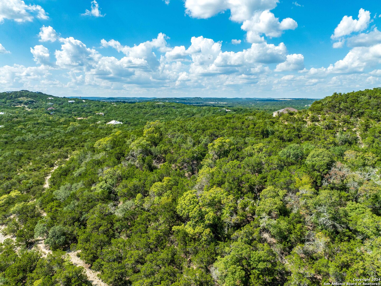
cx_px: 190
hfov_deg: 71.6
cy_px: 143
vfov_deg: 56.8
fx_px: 264
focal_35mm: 24
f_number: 2.8
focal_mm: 12.29
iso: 120
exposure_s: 1/3200
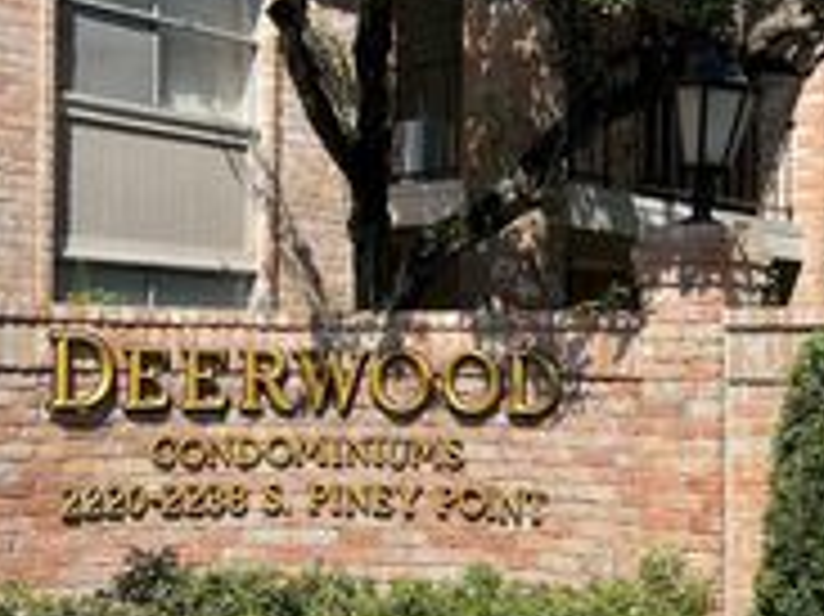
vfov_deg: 20.7
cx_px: 365
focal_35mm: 71
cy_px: 344
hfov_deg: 27.4
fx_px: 1689
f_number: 1.5
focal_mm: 5.7
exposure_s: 1/2252
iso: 50
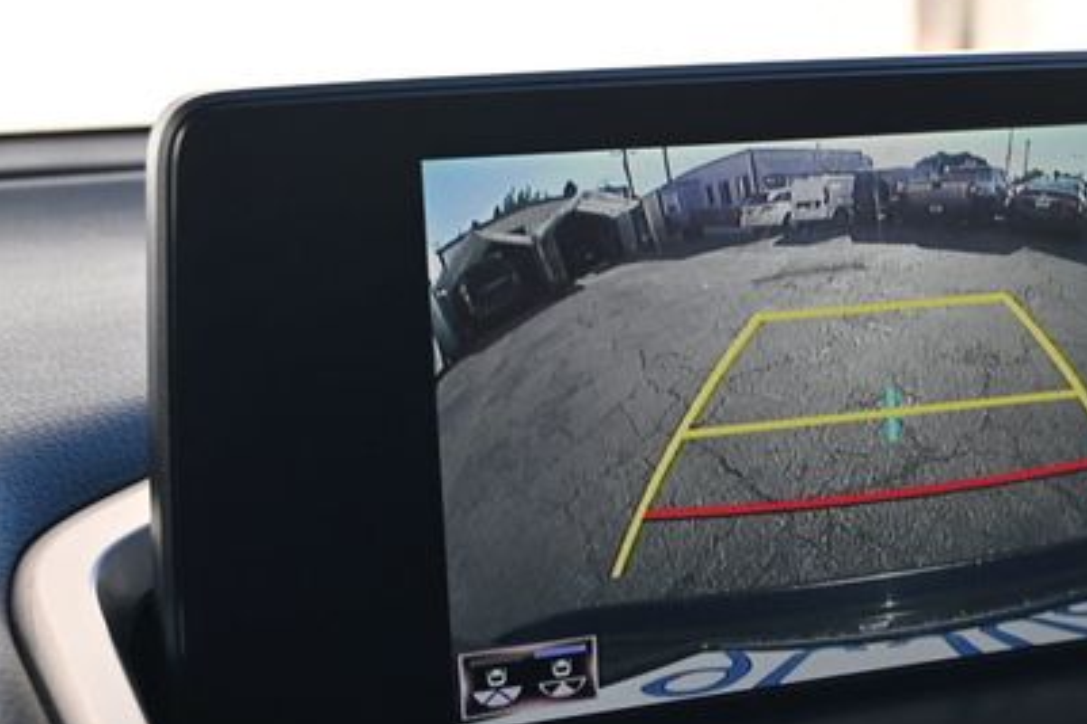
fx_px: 2022
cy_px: 428
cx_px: 816
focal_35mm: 67
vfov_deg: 20.3
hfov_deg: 29.6
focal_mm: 28
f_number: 4.5
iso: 280
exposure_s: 1/250
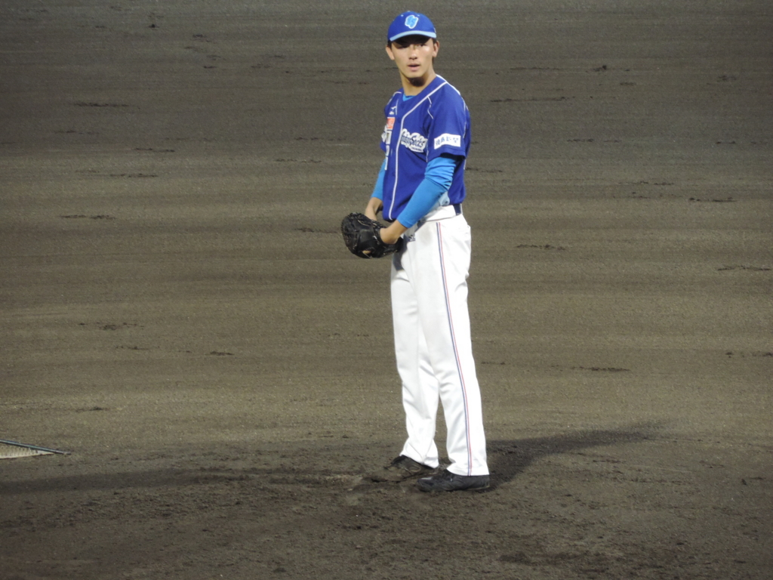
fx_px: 12282
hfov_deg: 3.6
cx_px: 386
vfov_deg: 2.7
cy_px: 290
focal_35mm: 550
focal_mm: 98.1
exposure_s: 1/60
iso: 640
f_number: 4.9
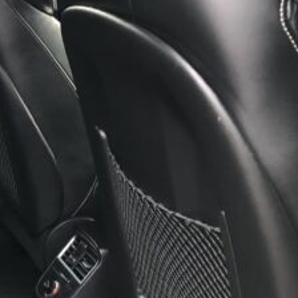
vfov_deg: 19.7
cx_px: -98
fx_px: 857
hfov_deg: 18.3
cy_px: 146
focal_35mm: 88
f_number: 1.8
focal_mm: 4
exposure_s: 1/17
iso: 64
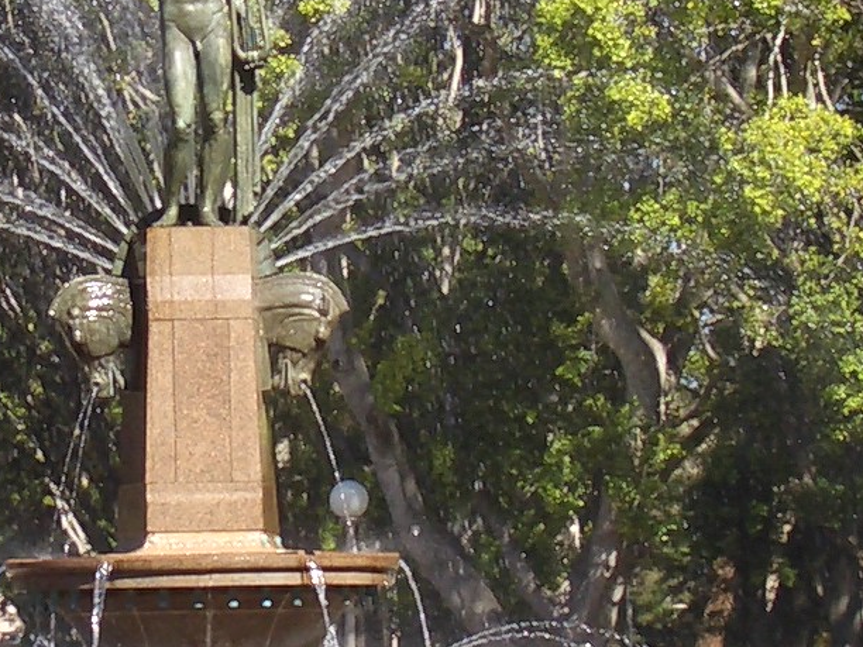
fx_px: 5111
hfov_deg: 9.6
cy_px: 109
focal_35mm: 205
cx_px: 164
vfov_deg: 7.2
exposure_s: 1/160
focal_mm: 8.2
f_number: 5
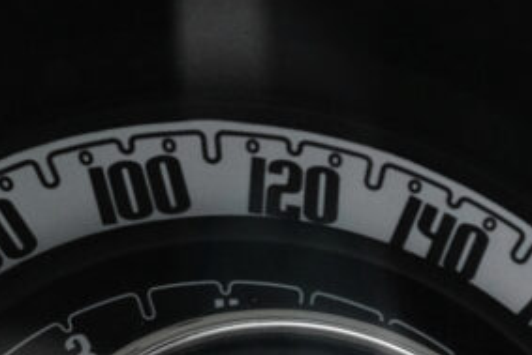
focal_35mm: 152
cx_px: 263
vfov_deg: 8.8
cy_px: 576
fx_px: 2247
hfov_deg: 13.5
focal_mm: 28
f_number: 9
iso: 2000
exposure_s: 1/400
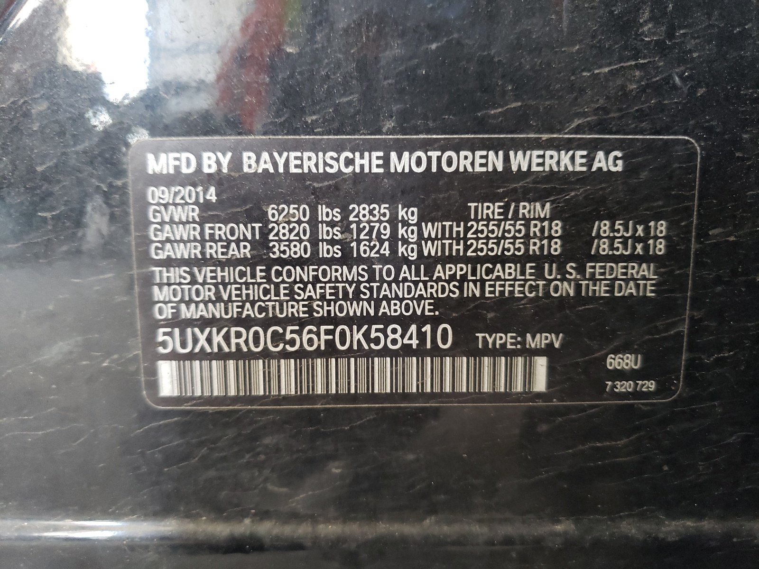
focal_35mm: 26
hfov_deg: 67.3
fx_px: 570
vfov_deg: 53.1
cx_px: 380
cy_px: 284
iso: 304
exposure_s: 1/30
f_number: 1.5
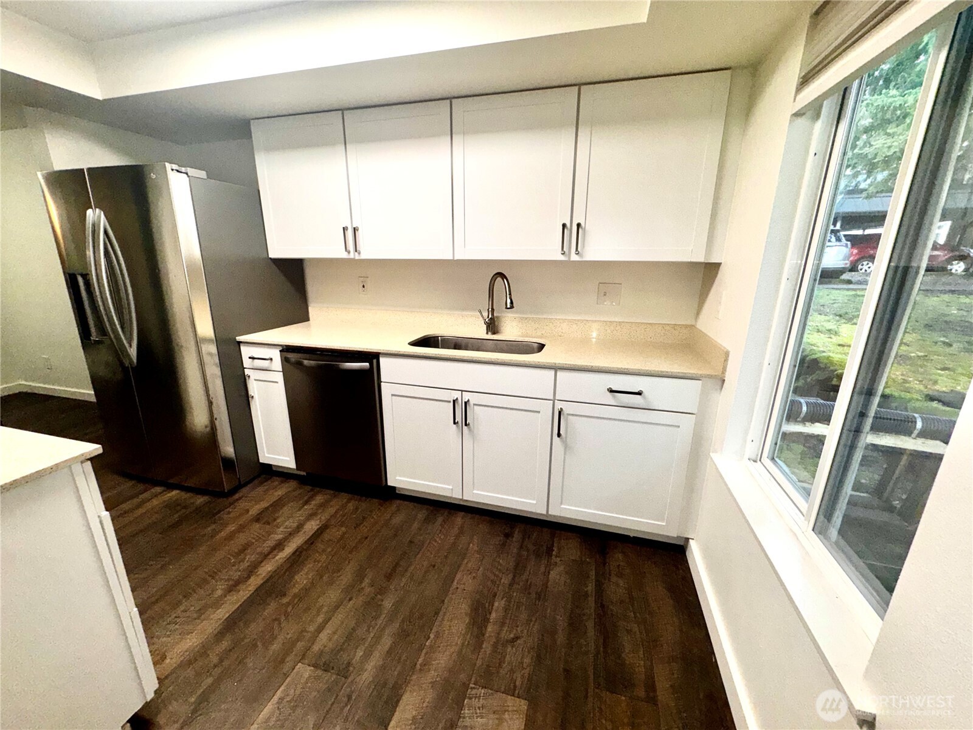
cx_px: 486
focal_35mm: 14
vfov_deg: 85.7
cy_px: 365
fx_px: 394
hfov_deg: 102.1
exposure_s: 1/120
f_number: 2.2
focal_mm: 2.22
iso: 80
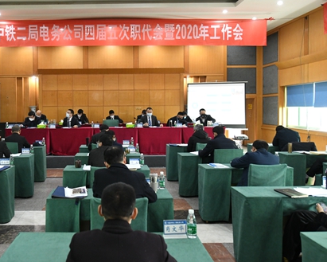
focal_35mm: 32
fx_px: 310
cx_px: 106
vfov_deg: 45.7
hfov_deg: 54.4
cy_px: 117
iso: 2000
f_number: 5.6
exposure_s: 1/80
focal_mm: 20
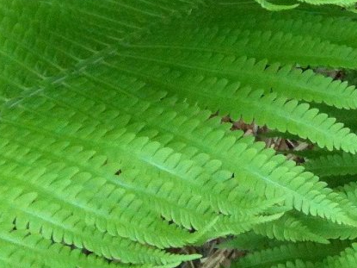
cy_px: -213
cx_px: 409
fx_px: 1392
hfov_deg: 14.2
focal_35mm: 135
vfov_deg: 10.3
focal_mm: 3.85
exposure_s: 1/120
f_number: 2.8
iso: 100
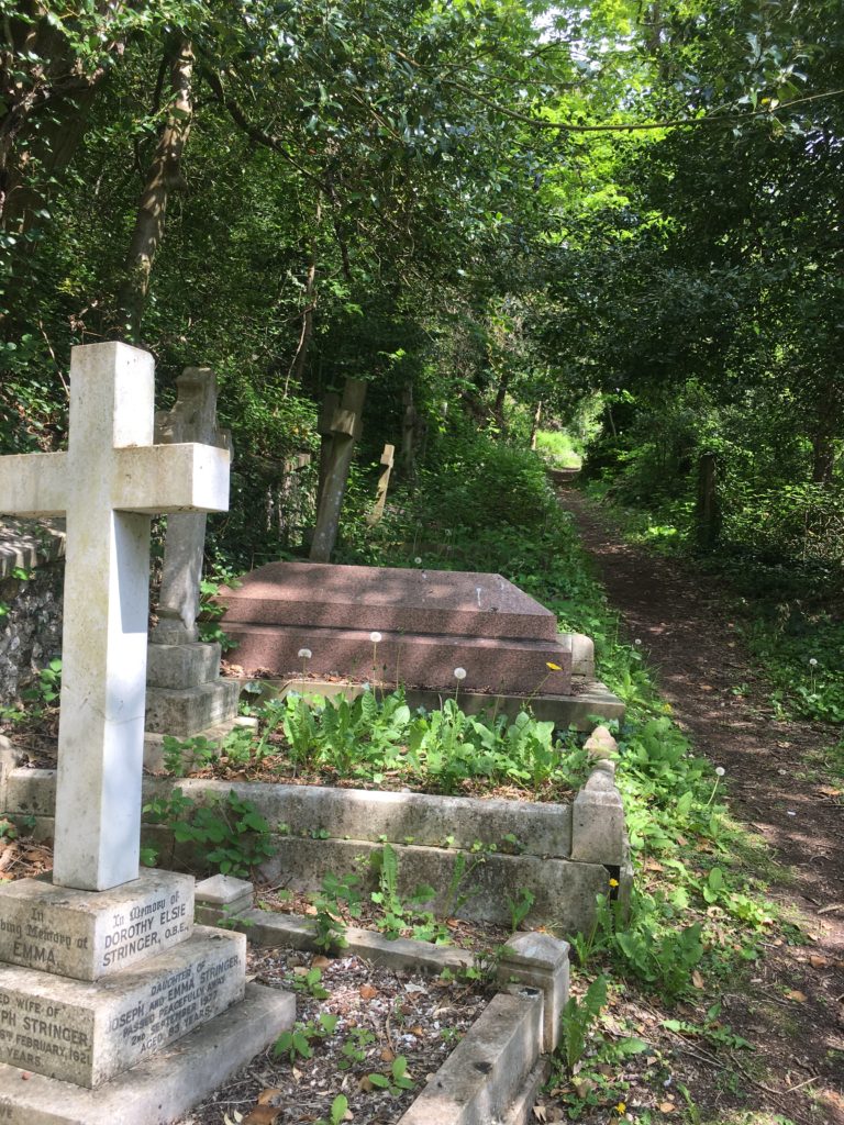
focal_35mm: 29
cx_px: 422
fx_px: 943
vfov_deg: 61.7
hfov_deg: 48.2
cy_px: 562
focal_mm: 4.15
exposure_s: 1/409
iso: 25
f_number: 2.2
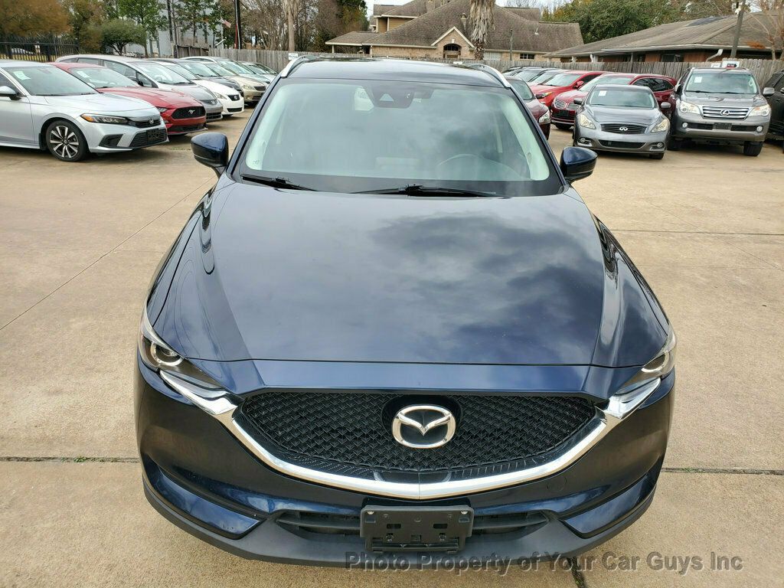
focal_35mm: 26
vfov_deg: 53.1
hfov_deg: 67.3
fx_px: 589
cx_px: 392
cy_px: 294
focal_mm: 4.3
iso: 50
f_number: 2.4
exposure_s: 1/448
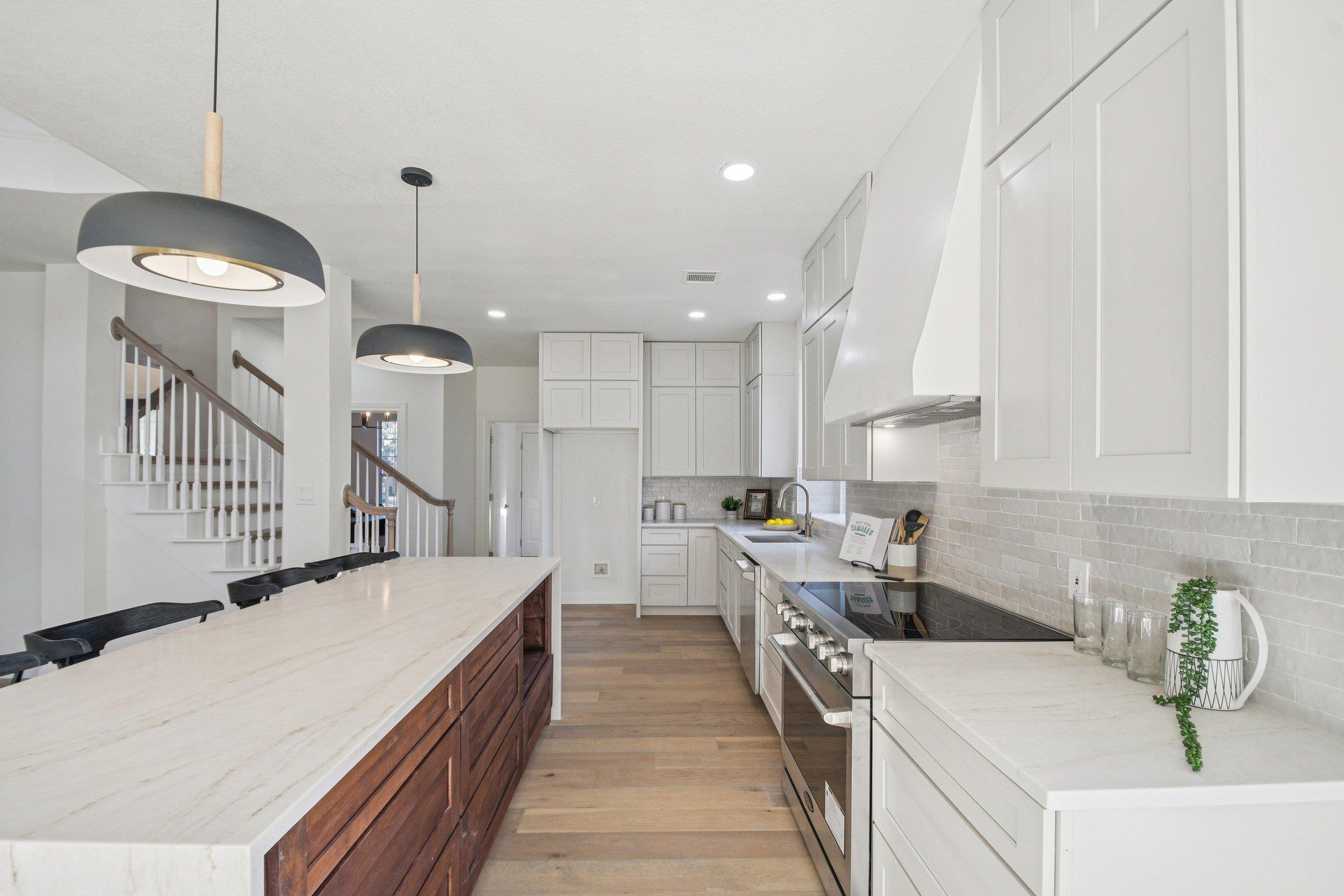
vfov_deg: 77.3
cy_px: 448
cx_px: 672
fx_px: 560
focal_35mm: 15
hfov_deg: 100.4
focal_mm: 10
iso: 400
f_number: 8
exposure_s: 1/30
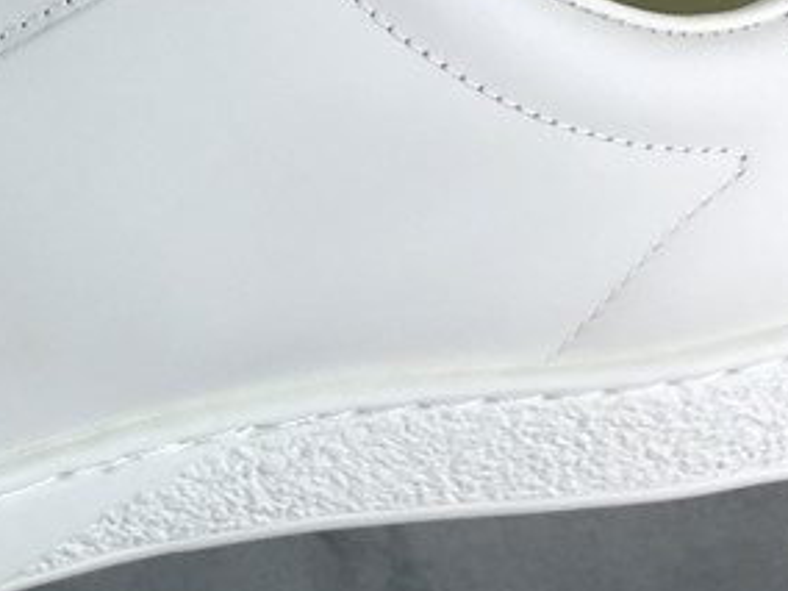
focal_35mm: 92
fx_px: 2094
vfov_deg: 16.0
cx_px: -55
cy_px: 193
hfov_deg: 20.4
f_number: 2.2
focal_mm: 4.15
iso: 25
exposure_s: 1/50
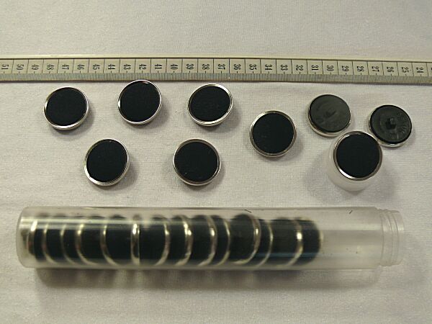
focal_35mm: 41
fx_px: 512
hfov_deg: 45.8
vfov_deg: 35.1
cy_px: 162
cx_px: 216
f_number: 2.8
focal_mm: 8.3
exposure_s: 1/80
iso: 100
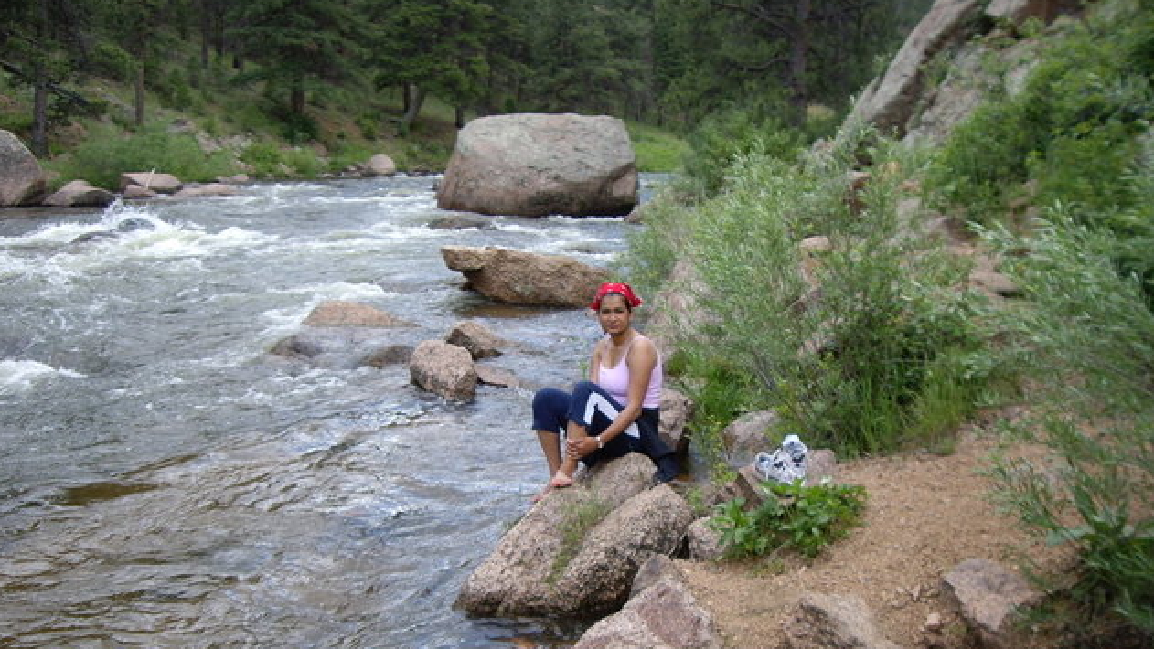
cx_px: 578
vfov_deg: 28.3
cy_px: 399
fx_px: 1285
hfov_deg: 48.4
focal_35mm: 42
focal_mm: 6.2
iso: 50
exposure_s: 1/160
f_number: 2.7
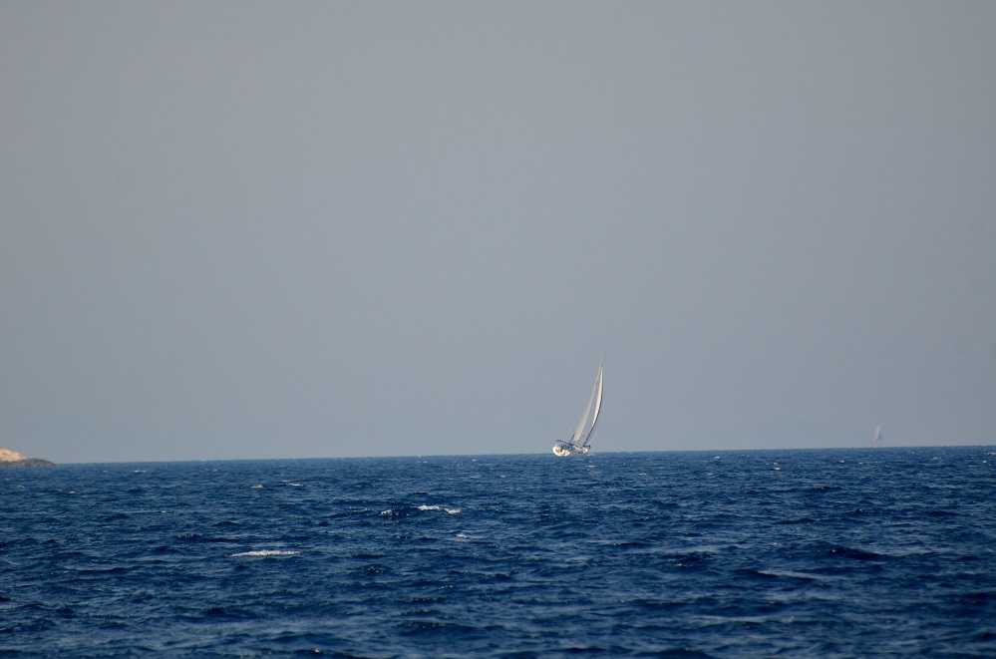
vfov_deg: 3.0
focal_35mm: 450
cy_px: 330
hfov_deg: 4.6
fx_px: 12420
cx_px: 498
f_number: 5.6
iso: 400
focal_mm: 300
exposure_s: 1/2000
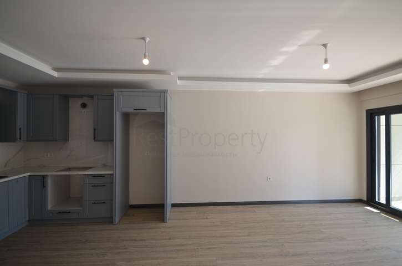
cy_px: 133
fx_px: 184
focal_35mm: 16
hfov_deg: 95.1
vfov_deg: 71.8
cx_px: 201
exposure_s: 1/60
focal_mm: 11
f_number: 5.6
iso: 140
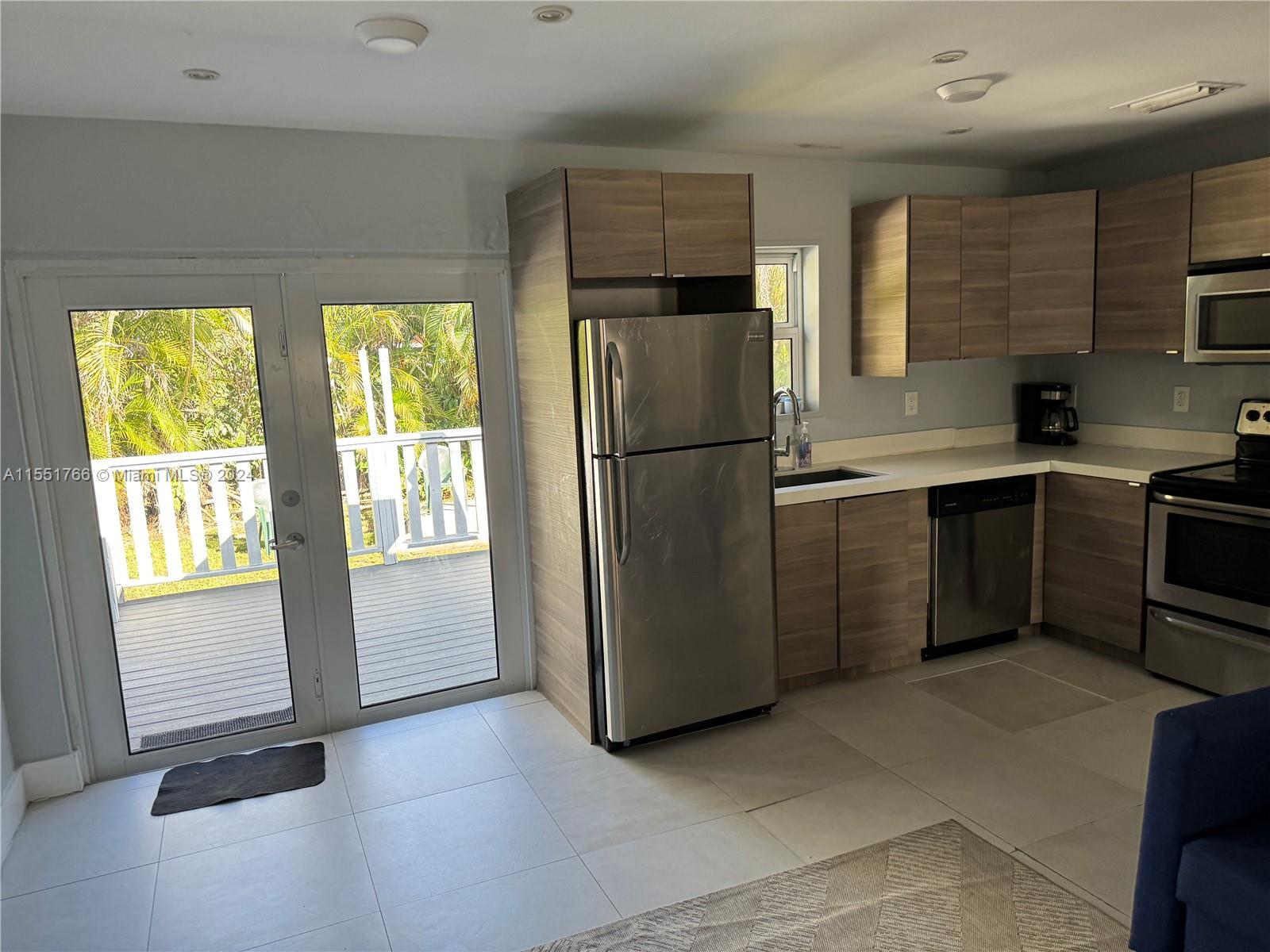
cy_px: 476
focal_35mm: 24
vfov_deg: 56.8
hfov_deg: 71.6
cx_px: 635
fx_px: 881
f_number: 1.78
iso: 125
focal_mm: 6.86
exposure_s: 1/121
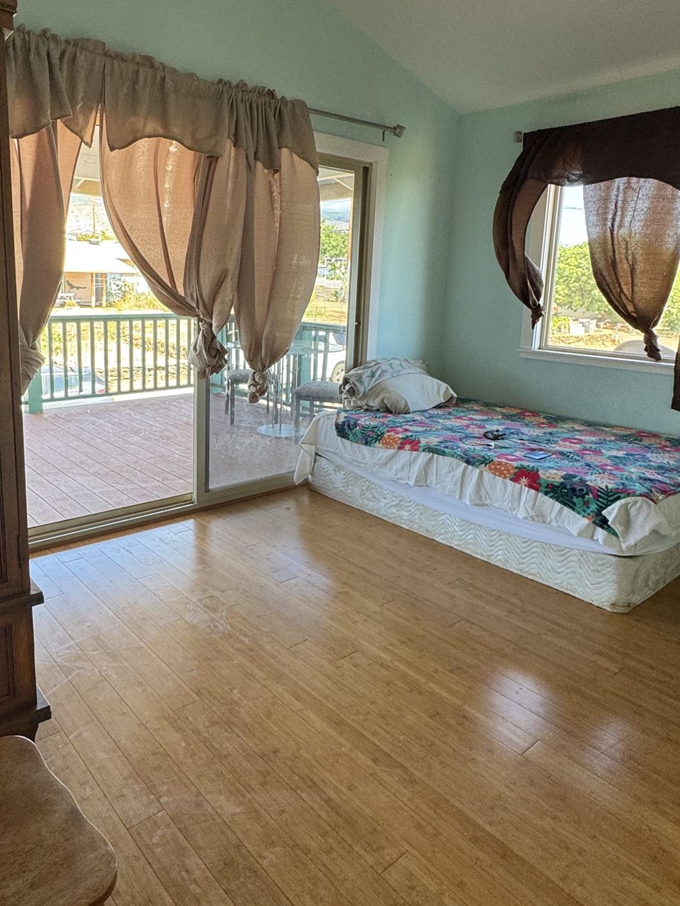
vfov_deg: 71.3
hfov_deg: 56.3
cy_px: 396
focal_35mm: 24
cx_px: 265
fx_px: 629
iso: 100
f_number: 2.2
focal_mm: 2.22
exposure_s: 1/99
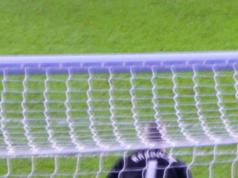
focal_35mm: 556
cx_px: 209
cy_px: 190
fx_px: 3821
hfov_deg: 3.6
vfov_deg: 2.7
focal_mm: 38.2
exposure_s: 1/13
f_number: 5.6
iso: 400
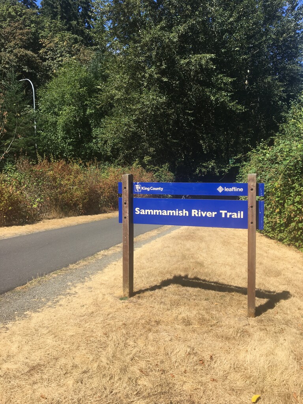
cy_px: 202
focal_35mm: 29
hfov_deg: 48.2
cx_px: 152
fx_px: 338
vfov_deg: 61.7
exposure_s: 1/1040
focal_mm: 4.15
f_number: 2.2
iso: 25
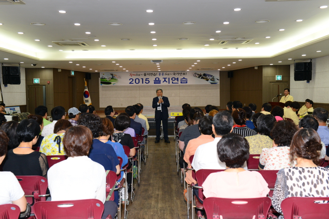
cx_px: 164
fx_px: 347
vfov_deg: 35.1
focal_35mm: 38
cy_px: 110
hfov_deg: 50.7
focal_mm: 38
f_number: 7.1
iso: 1400
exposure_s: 1/60
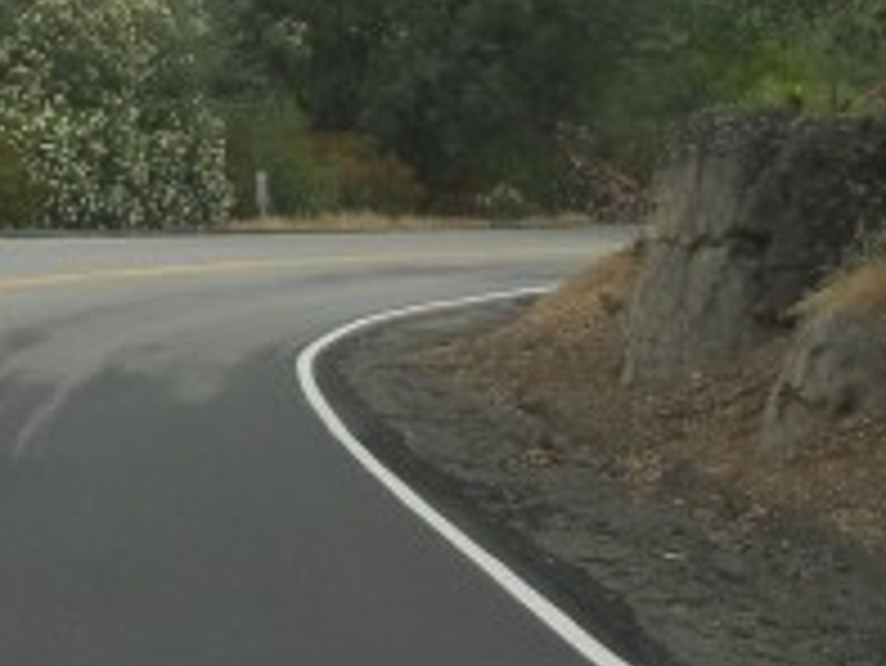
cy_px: -202
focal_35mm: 156
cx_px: 198
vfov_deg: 9.4
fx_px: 3995
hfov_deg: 12.6
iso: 160
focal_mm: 5.4
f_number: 3.5
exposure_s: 1/470
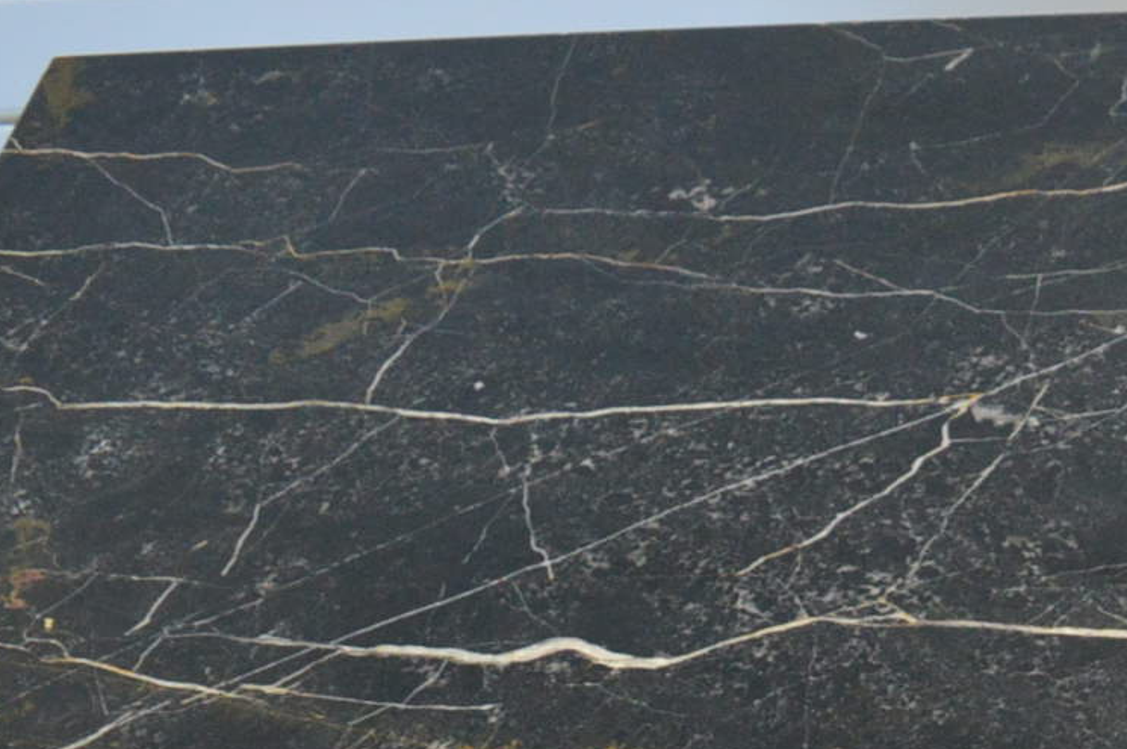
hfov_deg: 16.4
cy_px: 1388
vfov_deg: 11.5
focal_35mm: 109
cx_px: 1902
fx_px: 3409
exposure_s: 1/60
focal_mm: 18
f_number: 5.6
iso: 800
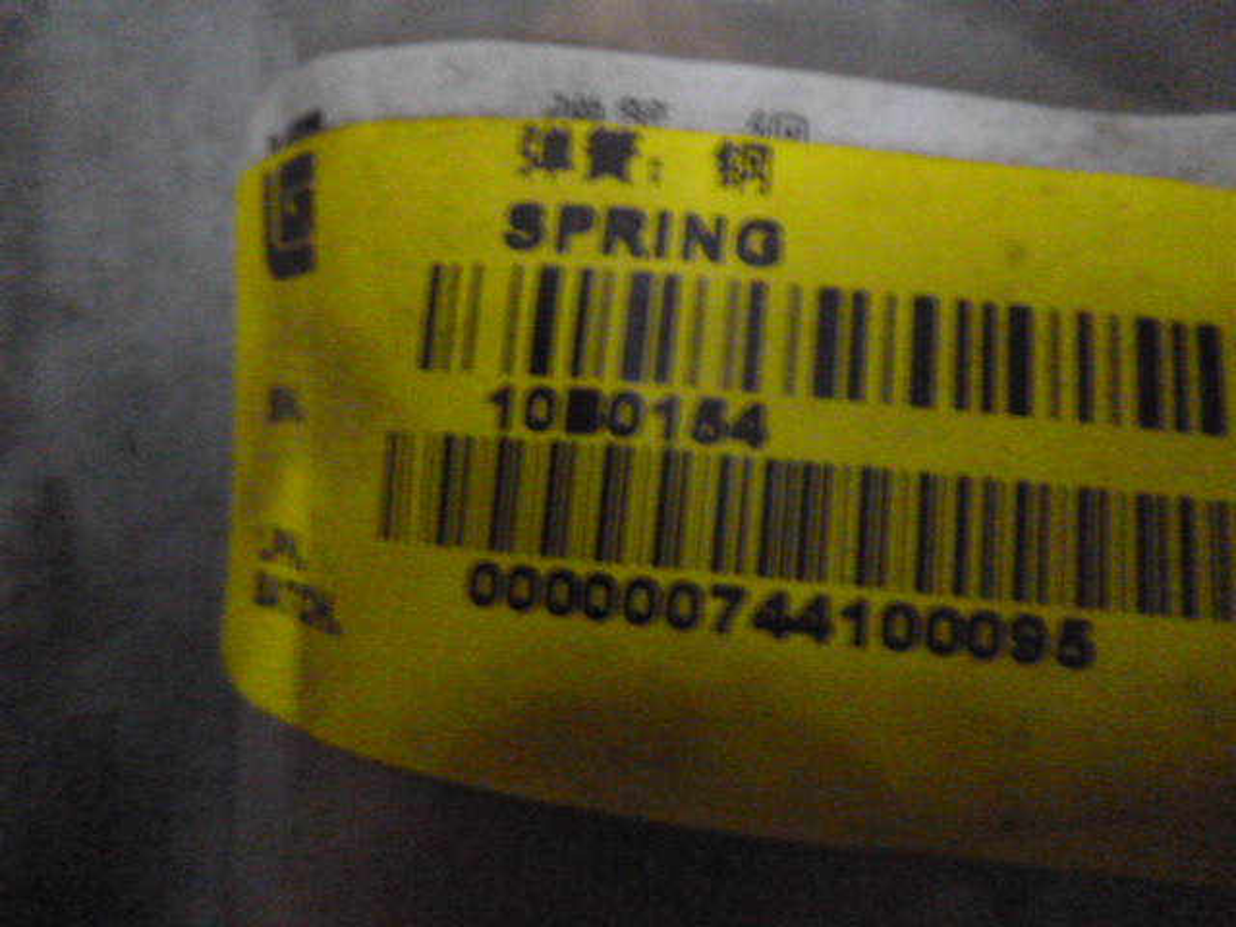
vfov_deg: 54.9
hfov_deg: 69.4
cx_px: 618
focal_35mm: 25
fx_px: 893
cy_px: 464
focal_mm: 4.5
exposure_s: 1/4
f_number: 3.1
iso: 1600
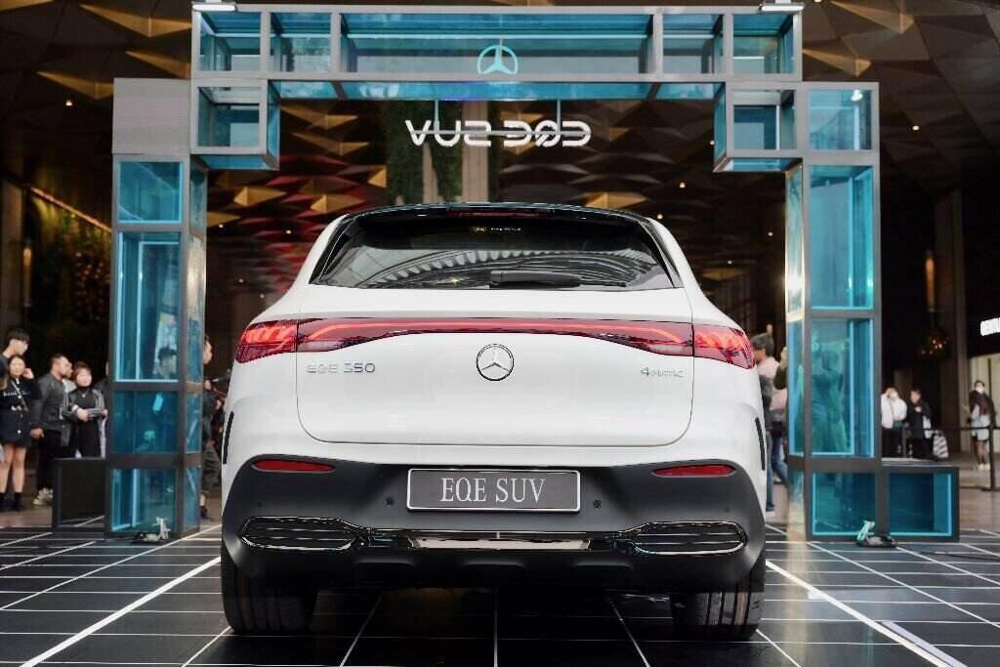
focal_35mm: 43
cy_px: 334
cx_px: 500
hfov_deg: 45.4
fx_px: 1195
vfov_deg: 31.2
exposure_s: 1/400
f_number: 4
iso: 640
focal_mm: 43
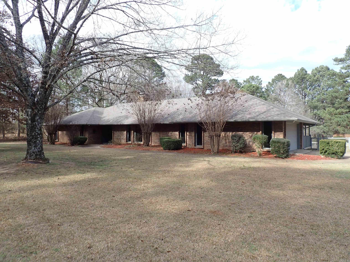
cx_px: 175
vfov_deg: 54.9
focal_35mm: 25
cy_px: 131
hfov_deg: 69.4
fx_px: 253
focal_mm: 4.5
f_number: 2.8
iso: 100
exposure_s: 1/500
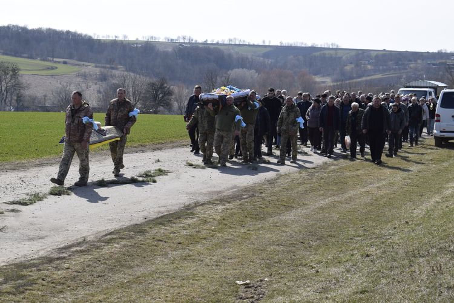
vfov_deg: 16.6
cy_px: 152
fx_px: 1041
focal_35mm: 82
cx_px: 227
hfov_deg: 24.6
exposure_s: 1/400
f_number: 10
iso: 200
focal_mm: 55
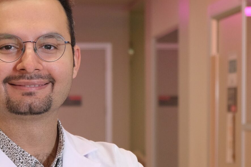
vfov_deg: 8.0
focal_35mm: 171
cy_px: 155
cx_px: 27
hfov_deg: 11.9
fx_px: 1192
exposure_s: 1/60
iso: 1000
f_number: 3.6
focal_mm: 39
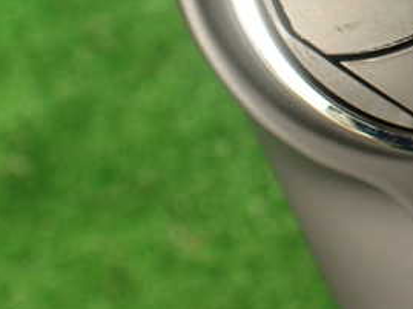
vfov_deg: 20.9
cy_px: -26
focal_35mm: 67
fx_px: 798
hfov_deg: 27.5
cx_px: 405
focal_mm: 5.4
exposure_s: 1/60
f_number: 2.3
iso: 200
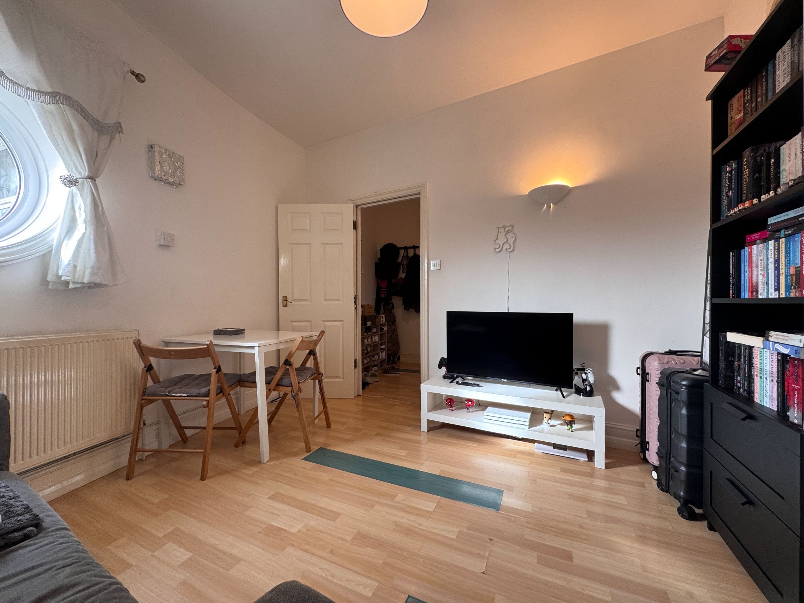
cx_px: 402
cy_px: 302
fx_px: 325
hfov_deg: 102.1
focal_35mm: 14
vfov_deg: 85.7
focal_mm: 2.22
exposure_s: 1/99
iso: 125
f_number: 2.2
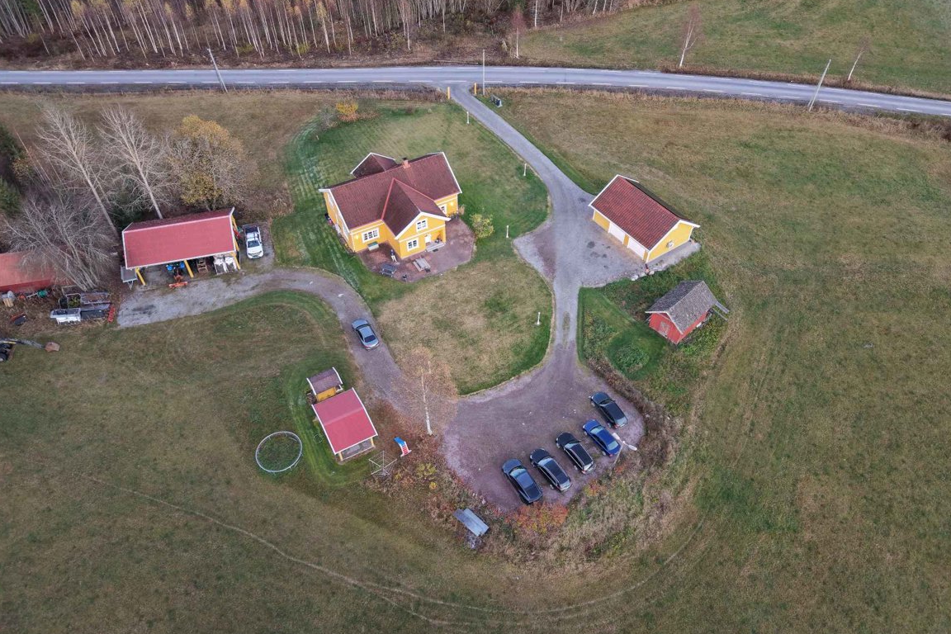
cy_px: 326
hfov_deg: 69.4
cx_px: 484
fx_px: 687
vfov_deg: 49.5
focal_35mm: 26
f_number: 1.8
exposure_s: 1/25
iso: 250
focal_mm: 8.67
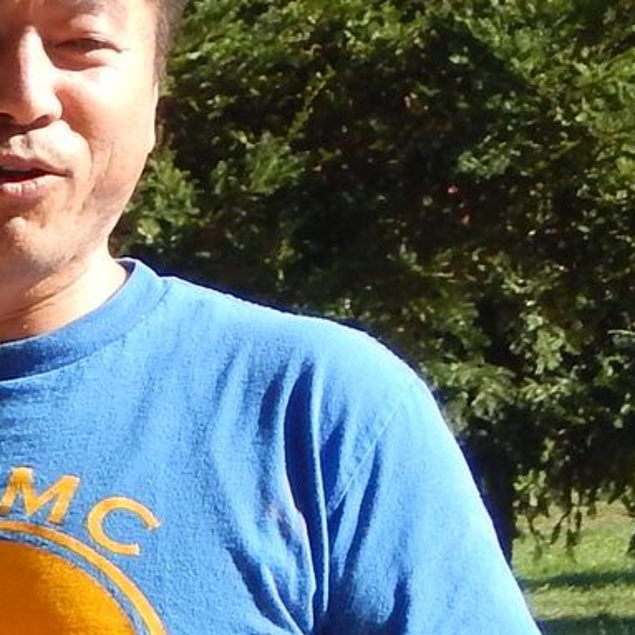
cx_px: 104
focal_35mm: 490
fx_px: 10169
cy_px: 475
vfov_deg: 3.6
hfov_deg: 3.6
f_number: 4.3
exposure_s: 1/400
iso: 125
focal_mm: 15.3
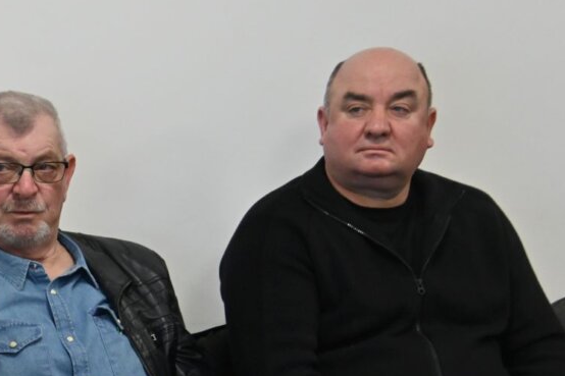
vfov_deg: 8.7
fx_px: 2463
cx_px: -6
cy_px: 327
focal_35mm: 157
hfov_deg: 12.9
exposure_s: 1/160
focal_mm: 46
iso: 1600
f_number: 5.6
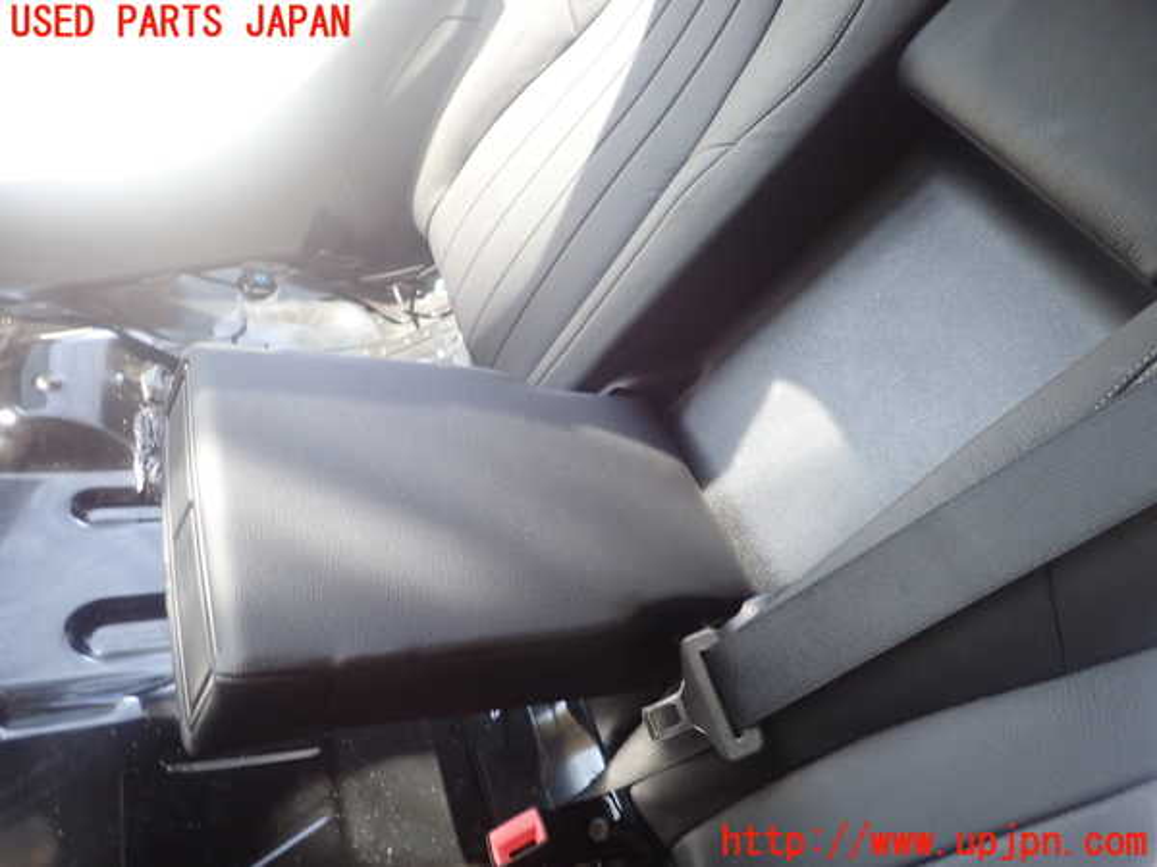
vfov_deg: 54.9
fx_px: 836
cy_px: 434
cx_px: 578
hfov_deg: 69.4
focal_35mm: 25
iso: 200
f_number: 2
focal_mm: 4.5
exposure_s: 1/30
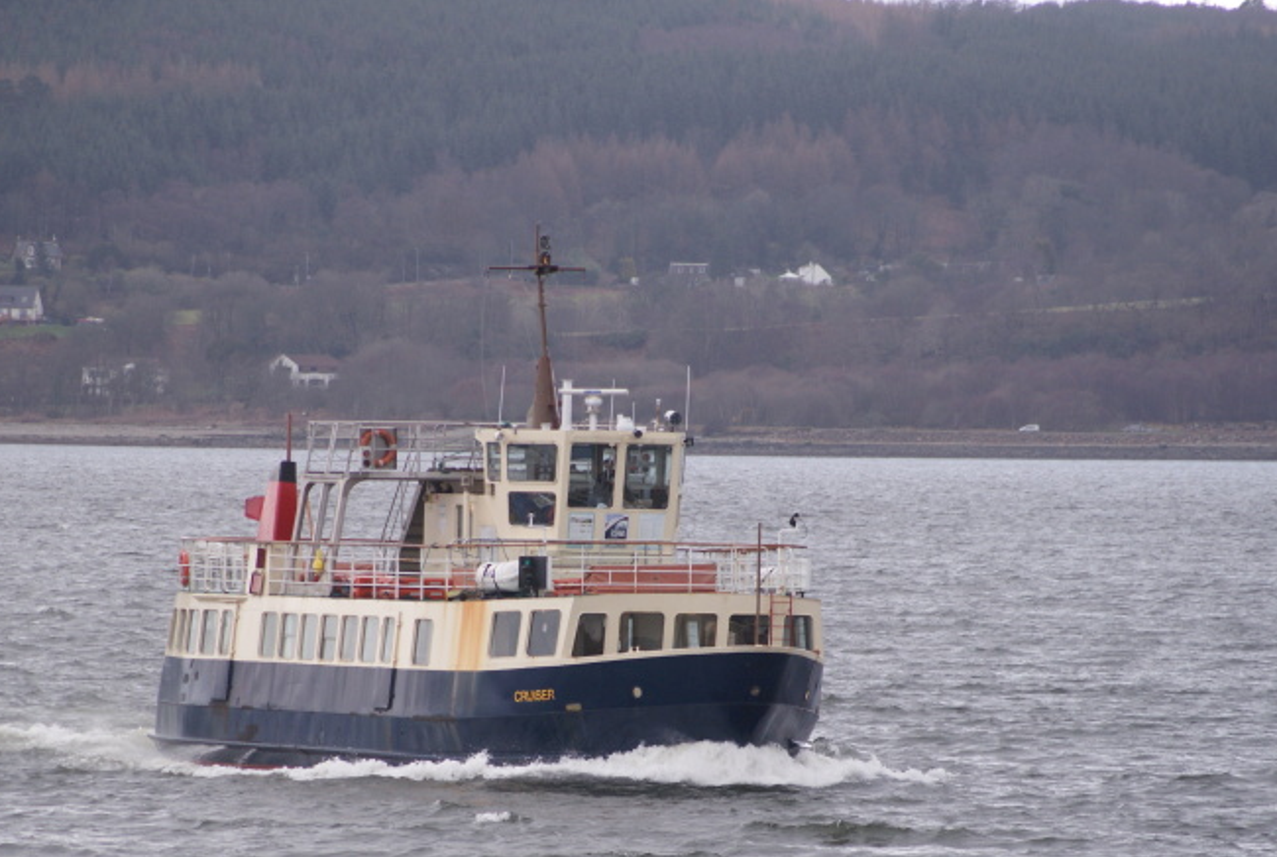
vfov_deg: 3.7
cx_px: 570
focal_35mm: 369
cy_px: 493
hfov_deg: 5.6
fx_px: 13113
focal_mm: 200
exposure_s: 1/500
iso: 250
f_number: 5.6
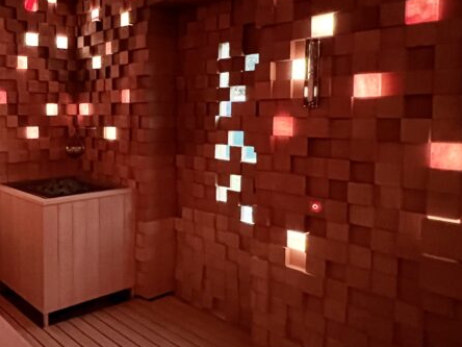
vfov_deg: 46.5
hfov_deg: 55.1
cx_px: 82
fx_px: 400
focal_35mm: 30
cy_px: 138
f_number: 1.8
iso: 1600
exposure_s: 1/33
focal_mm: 1.57
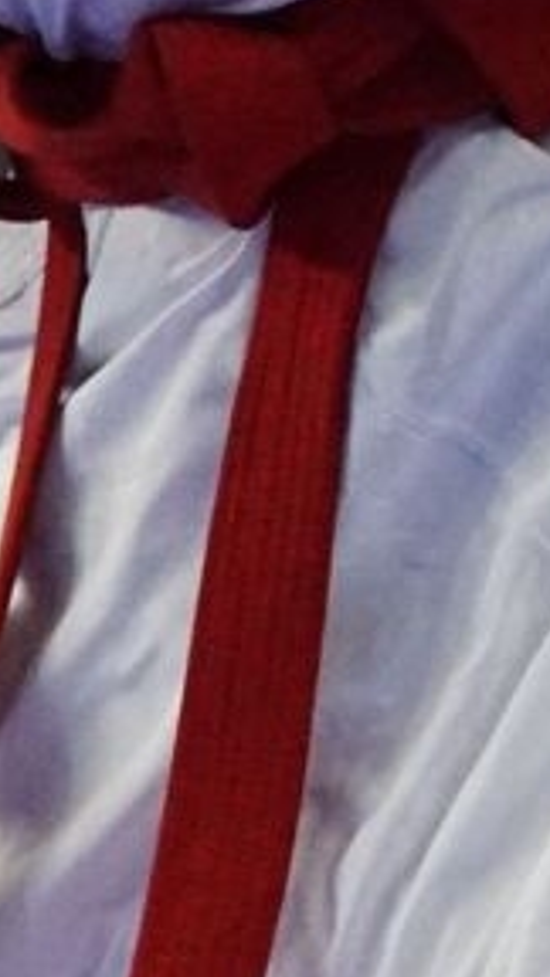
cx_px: 1640
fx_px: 50946
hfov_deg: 0.6
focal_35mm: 1965
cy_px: -699
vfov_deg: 1.1
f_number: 2.8
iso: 3200
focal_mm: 200
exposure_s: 1/2000
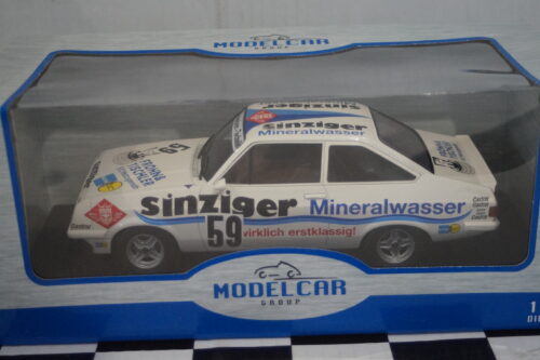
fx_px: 900
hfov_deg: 33.4
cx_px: 270
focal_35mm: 60
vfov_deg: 22.6
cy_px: 180
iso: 2500
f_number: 4.5
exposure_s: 1/160
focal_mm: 40
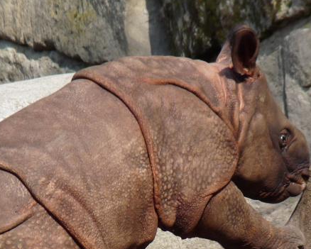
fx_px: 9450
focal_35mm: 1026
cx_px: 187
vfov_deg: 1.5
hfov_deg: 1.9
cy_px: 172
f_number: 5.6
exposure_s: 1/250
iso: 100
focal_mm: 72.6
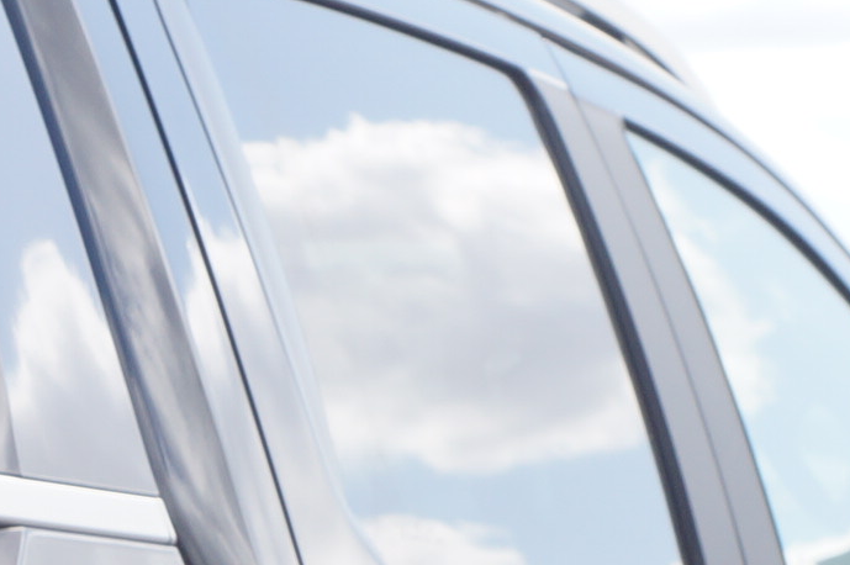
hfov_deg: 8.3
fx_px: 5567
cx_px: -796
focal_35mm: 236
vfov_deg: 5.7
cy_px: 1019
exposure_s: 1/160
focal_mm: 28
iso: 100
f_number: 6.3
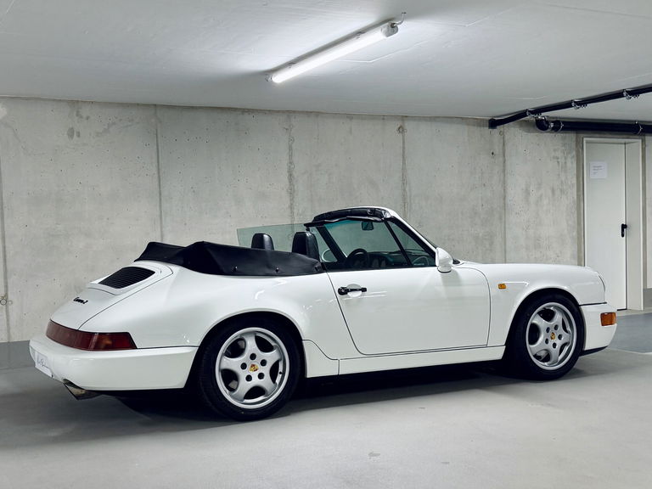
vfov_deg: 56.8
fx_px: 452
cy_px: 244
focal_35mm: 24
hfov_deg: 71.6
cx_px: 326
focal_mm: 6.76
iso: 200
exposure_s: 1/100
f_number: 1.78
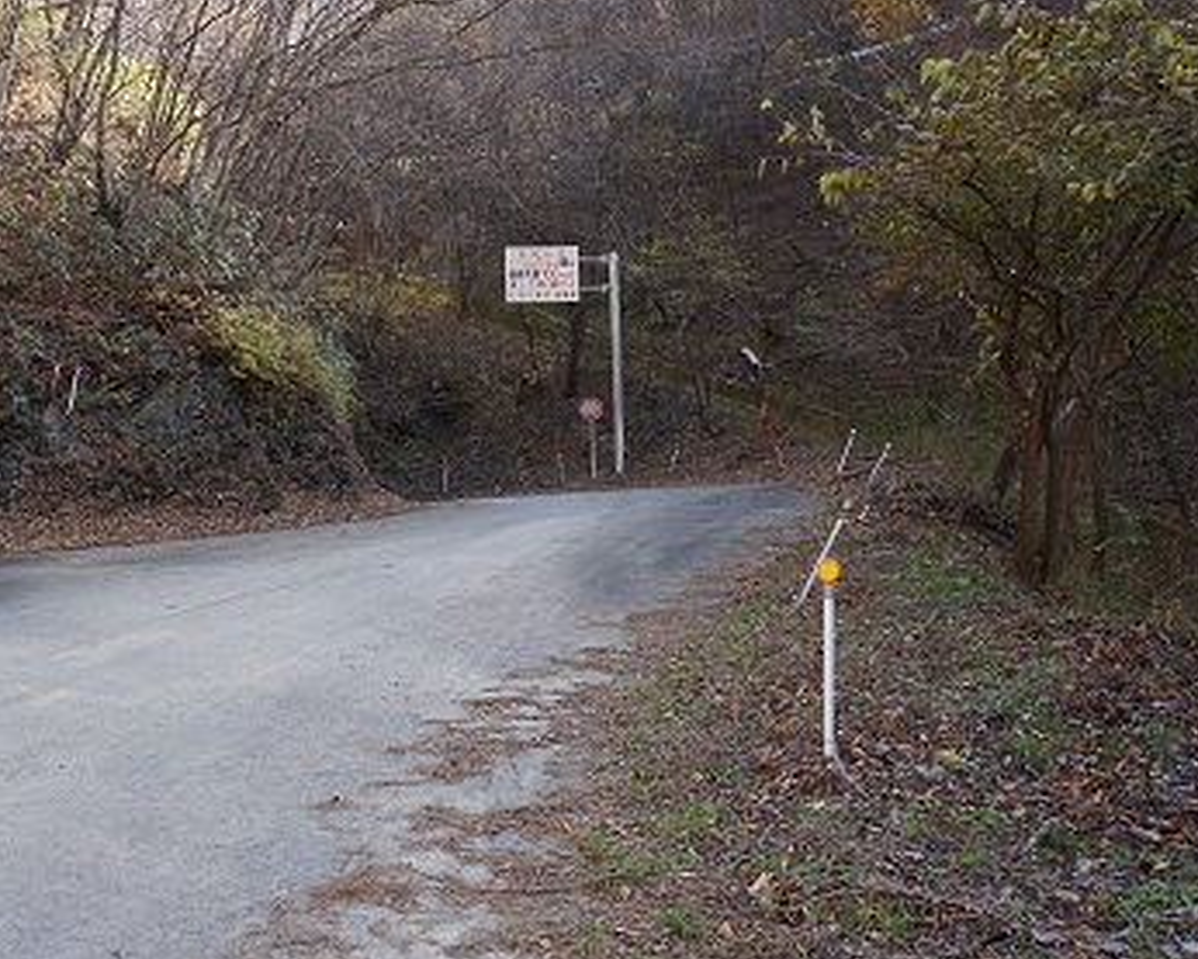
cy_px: 419
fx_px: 1411
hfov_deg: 45.4
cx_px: 409
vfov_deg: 37.5
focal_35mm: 40
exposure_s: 1/80
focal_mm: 20.4
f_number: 4.5
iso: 100
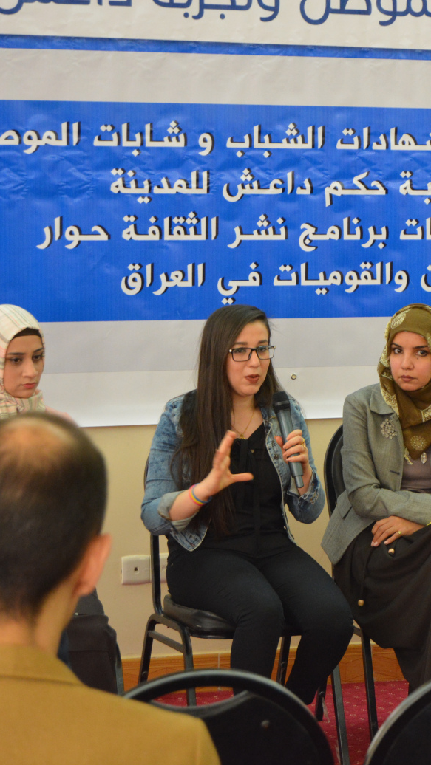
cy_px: 384
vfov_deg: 16.4
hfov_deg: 9.2
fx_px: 2656
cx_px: 513
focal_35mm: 131
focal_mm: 55
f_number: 5.6
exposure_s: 1/30
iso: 1600
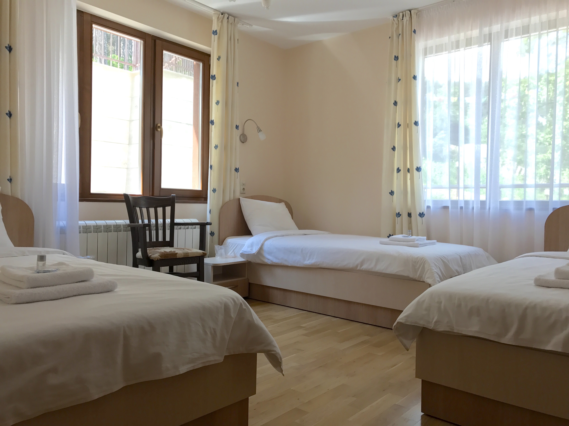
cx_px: 284
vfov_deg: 49.7
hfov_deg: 63.4
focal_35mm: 28
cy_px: 213
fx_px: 460
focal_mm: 3.99
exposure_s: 1/100
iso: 25
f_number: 1.8
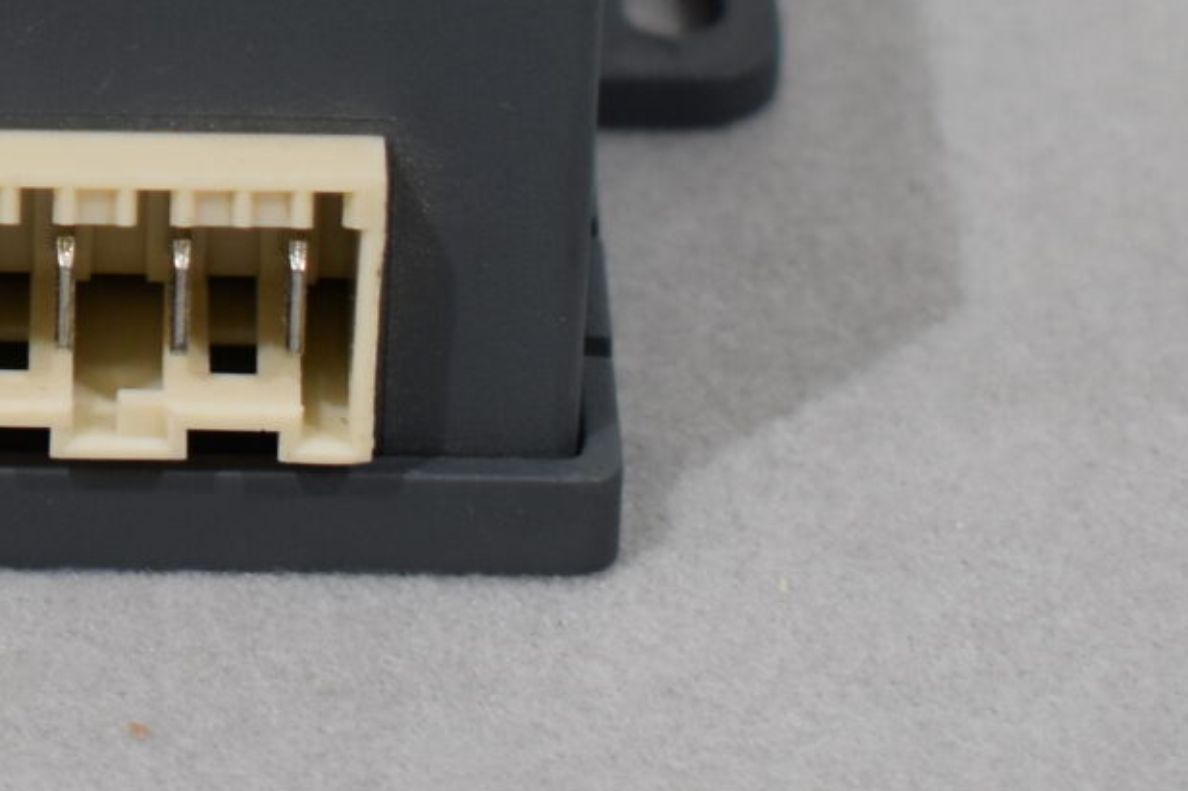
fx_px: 8214
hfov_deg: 8.2
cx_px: -156
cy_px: -126
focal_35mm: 249
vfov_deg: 5.5
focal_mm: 40
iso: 400
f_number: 5.6
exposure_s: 1/125
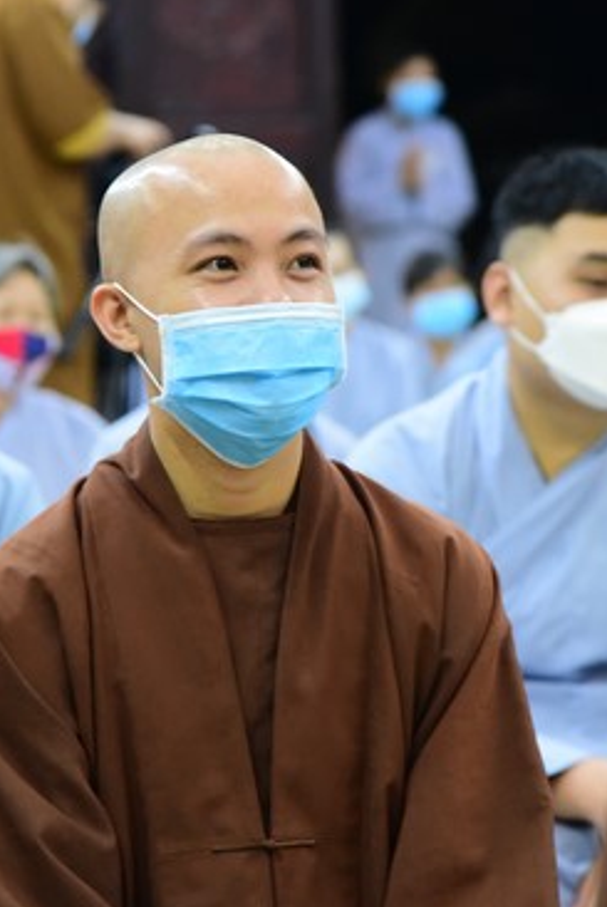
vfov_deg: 9.6
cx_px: 198
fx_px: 5371
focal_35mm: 213
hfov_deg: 6.5
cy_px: 503
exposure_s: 1/80
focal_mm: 120
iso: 8000
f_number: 5
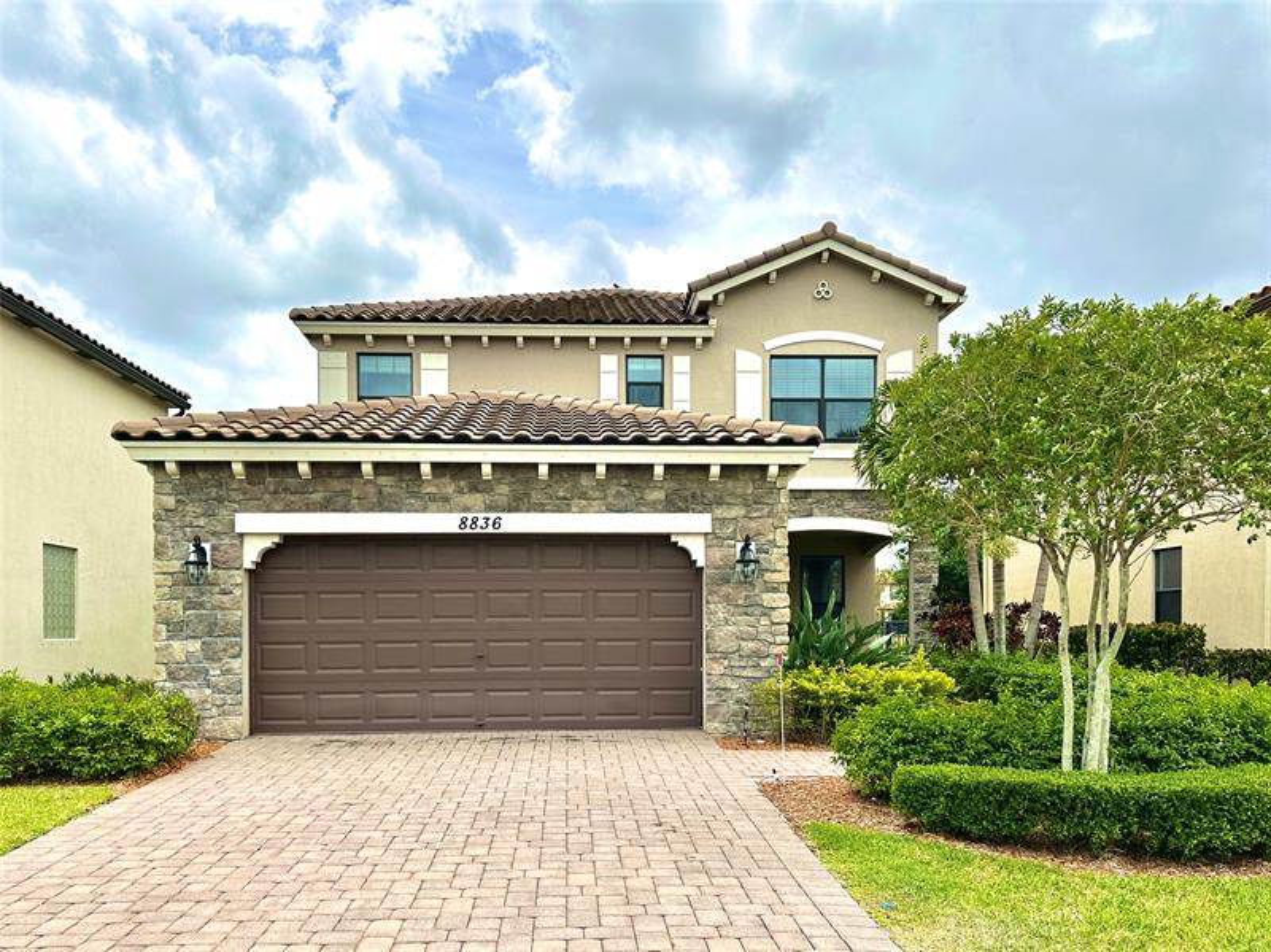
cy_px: 476
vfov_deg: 56.8
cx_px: 636
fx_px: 881
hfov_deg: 71.6
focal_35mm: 24
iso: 80
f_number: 1.78
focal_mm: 6.86
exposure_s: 1/7042
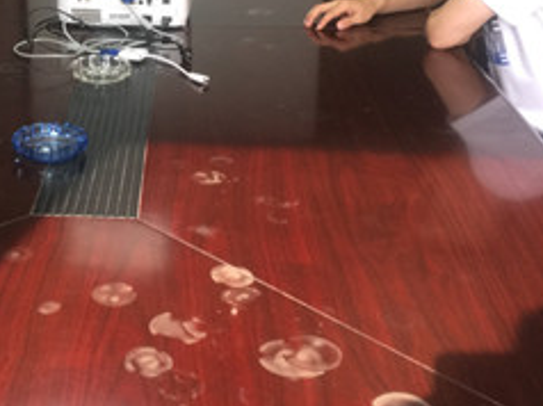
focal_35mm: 61
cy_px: 49
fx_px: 956
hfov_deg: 30.3
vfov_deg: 23.4
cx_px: 52
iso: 50
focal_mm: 4.15
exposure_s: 1/17
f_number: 2.2
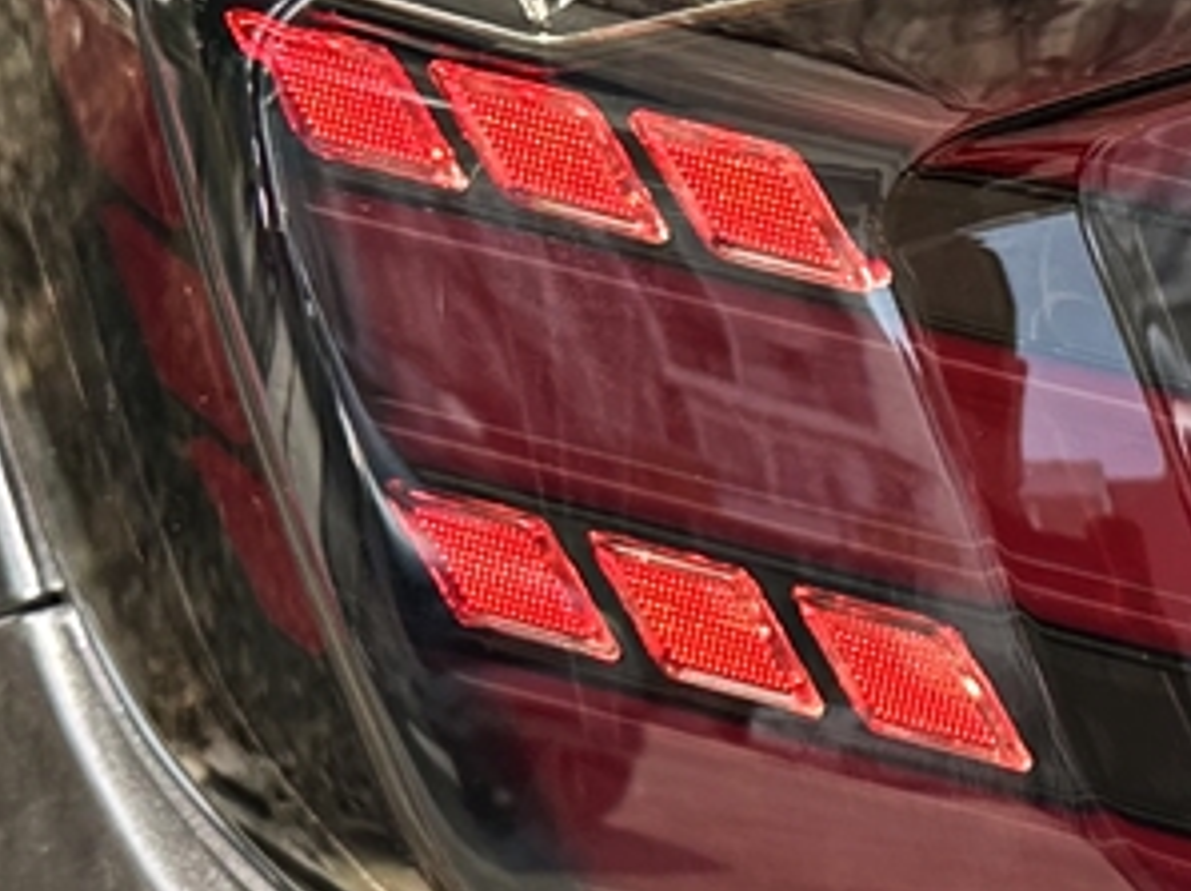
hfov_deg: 15.8
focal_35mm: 121
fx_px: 4160
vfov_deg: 12.2
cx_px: 1359
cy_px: 517
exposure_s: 1/822
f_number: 1.78
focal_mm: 6.86
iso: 80
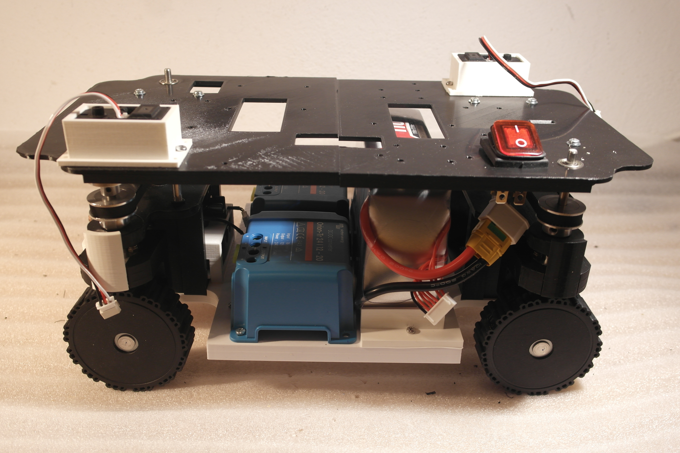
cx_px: 340
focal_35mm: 33
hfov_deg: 57.2
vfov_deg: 40.0
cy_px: 226
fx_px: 623
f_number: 5
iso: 400
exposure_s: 1/20
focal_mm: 22
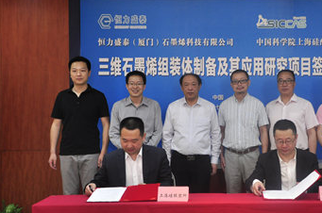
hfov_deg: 30.2
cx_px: 232
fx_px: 589
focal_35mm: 66
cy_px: 106
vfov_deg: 20.5
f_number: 4.2
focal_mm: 30
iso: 1000
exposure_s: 1/50
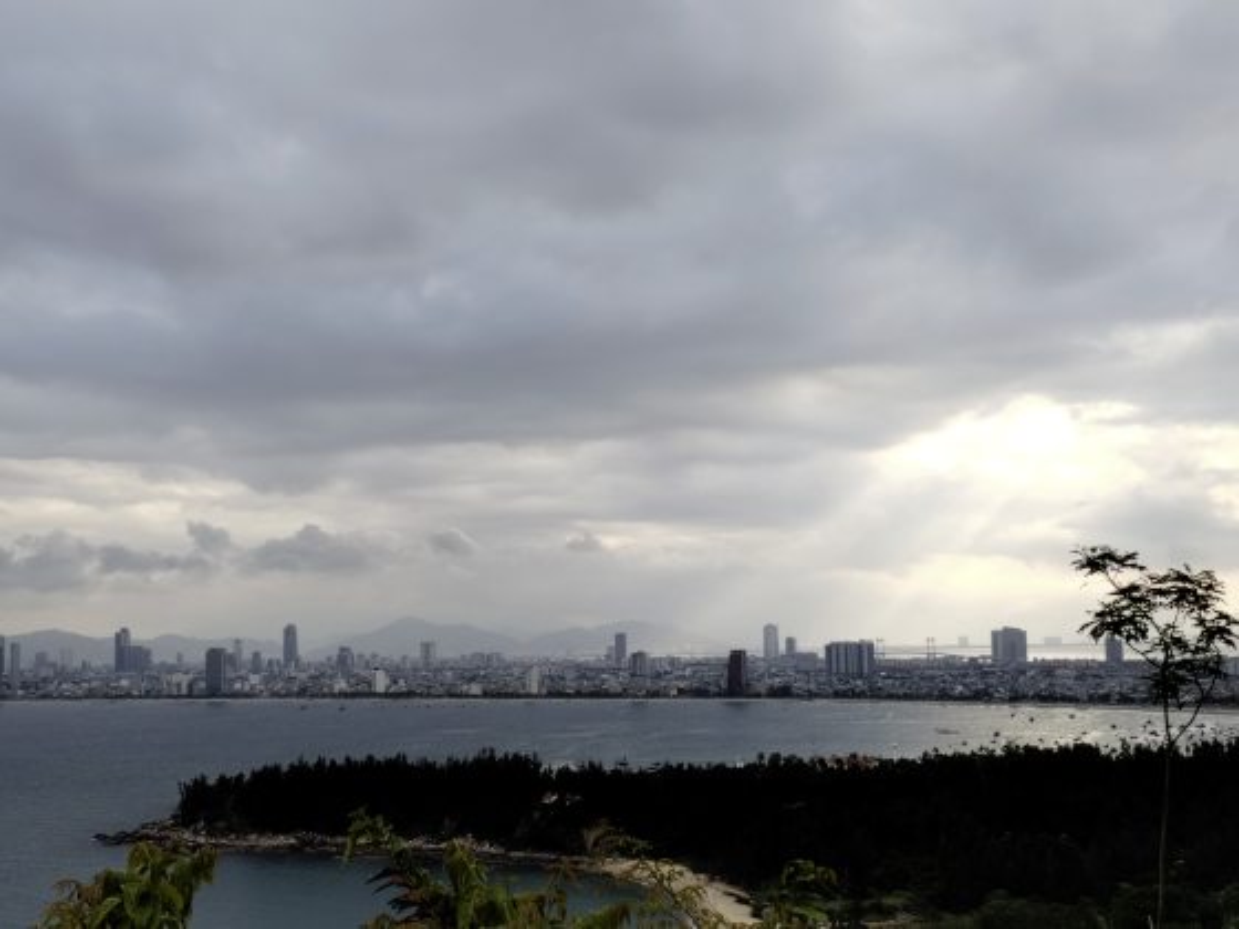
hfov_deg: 33.8
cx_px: 620
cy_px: 464
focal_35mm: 57
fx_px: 2040
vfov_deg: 25.7
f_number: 1.8
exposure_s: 1/370
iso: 100
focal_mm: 4.75
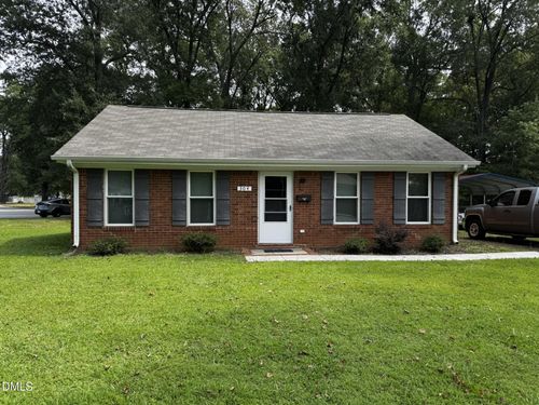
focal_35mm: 24
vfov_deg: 56.8
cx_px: 270
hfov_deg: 71.6
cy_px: 202
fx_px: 374
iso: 80
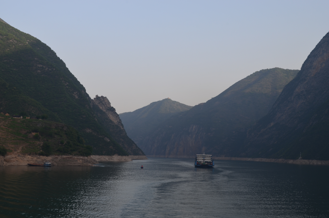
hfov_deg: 36.9
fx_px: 492
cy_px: 109
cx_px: 164
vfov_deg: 25.0
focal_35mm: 54
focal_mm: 36
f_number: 11
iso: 200
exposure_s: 1/125
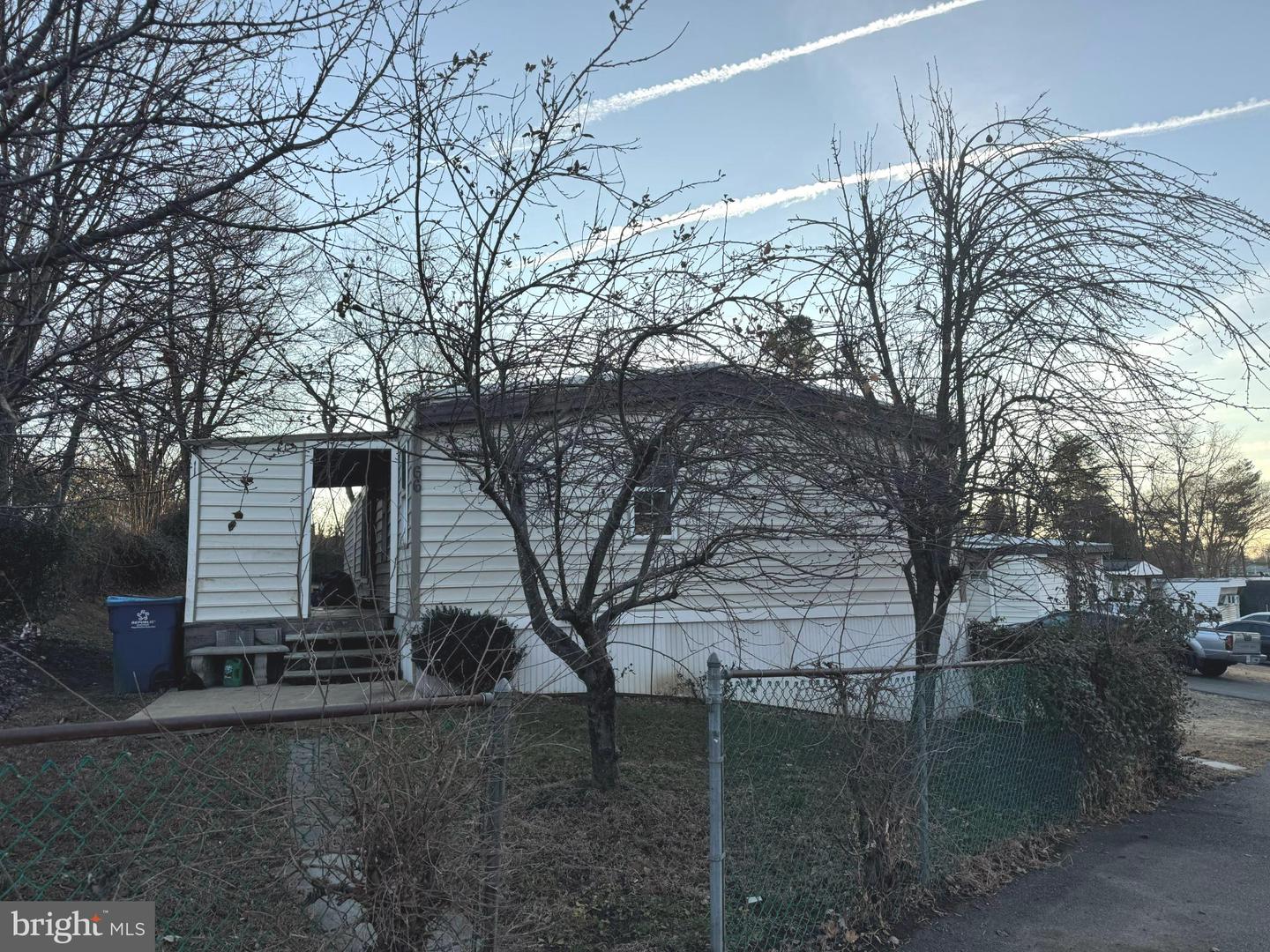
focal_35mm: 24
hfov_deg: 71.6
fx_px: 881
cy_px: 476
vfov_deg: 56.8
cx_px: 635
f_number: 1.78
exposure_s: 1/1869
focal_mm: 6.76
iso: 80
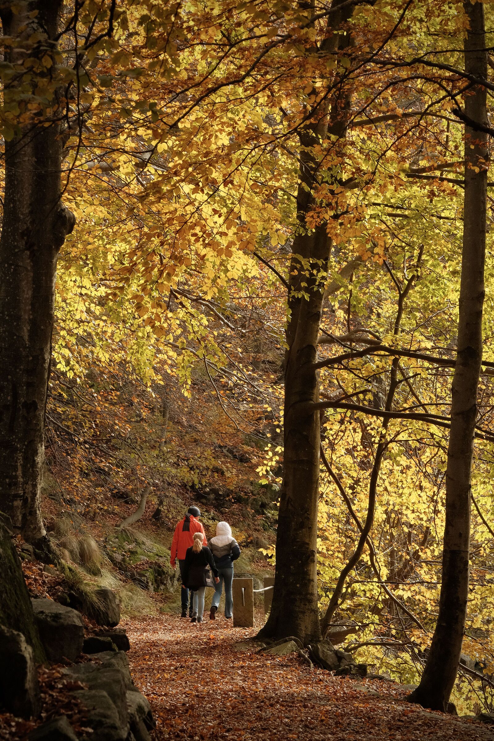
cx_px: 247
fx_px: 3149
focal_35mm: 153
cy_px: 370
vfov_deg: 13.4
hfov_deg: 9.0
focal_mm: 102.2
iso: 3200
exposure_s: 1/500
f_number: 11
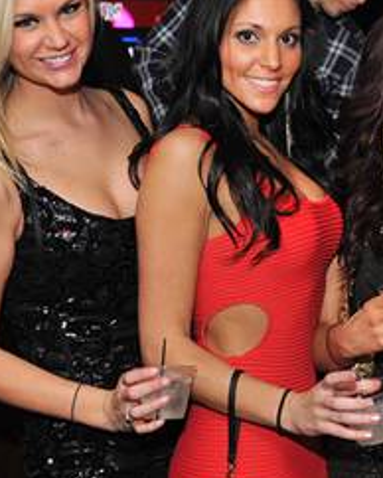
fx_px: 1146
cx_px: 330
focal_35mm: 81
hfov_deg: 18.7
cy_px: 170
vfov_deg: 23.5
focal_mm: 38
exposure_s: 1/100
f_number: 5.6
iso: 1600
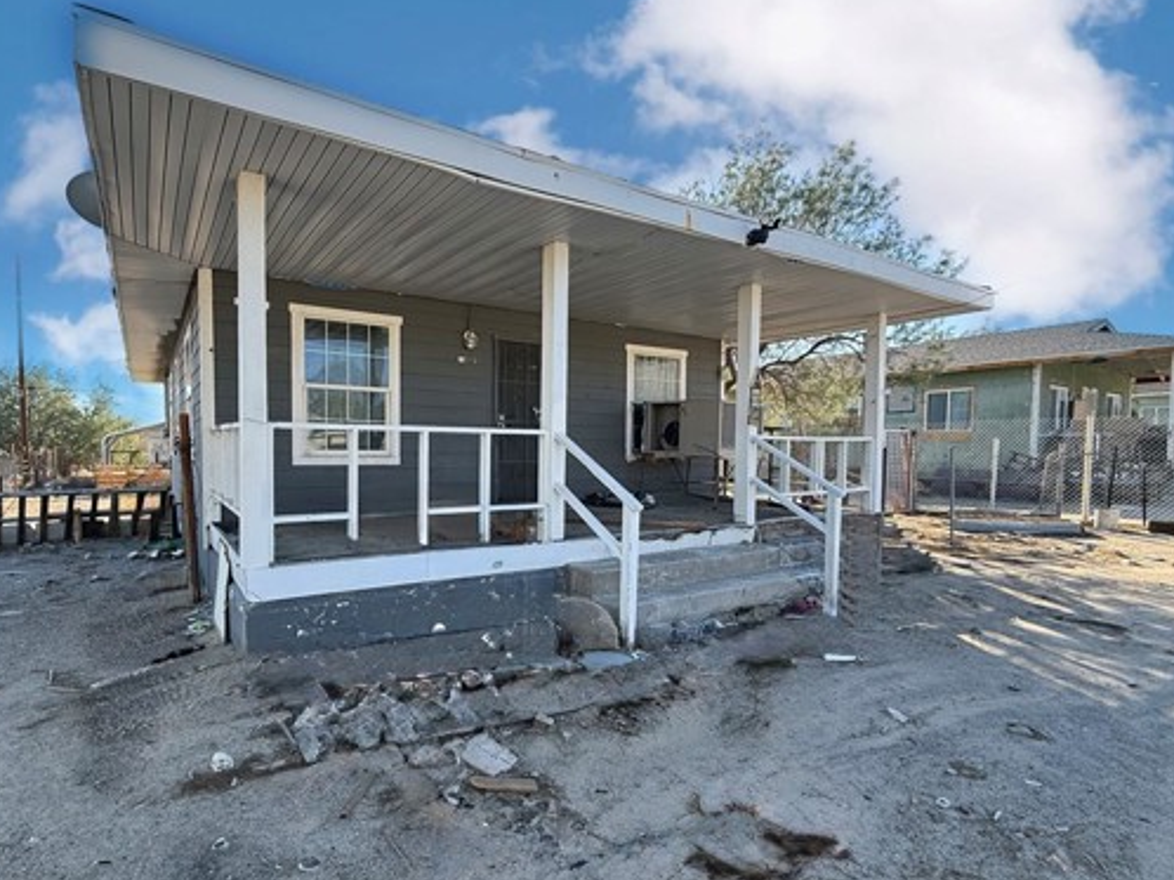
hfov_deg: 87.1
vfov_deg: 71.4
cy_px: 479
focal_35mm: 18
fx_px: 610
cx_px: 495
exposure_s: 1/472
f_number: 2.2
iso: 64
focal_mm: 2.22
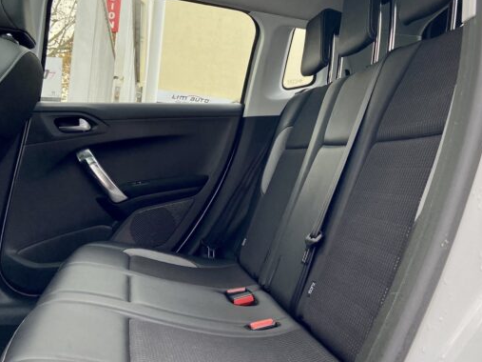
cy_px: 160
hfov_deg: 45.6
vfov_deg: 35.1
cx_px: 287
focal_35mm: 41
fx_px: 571
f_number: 1.8
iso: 100
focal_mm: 4.25
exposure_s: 1/122
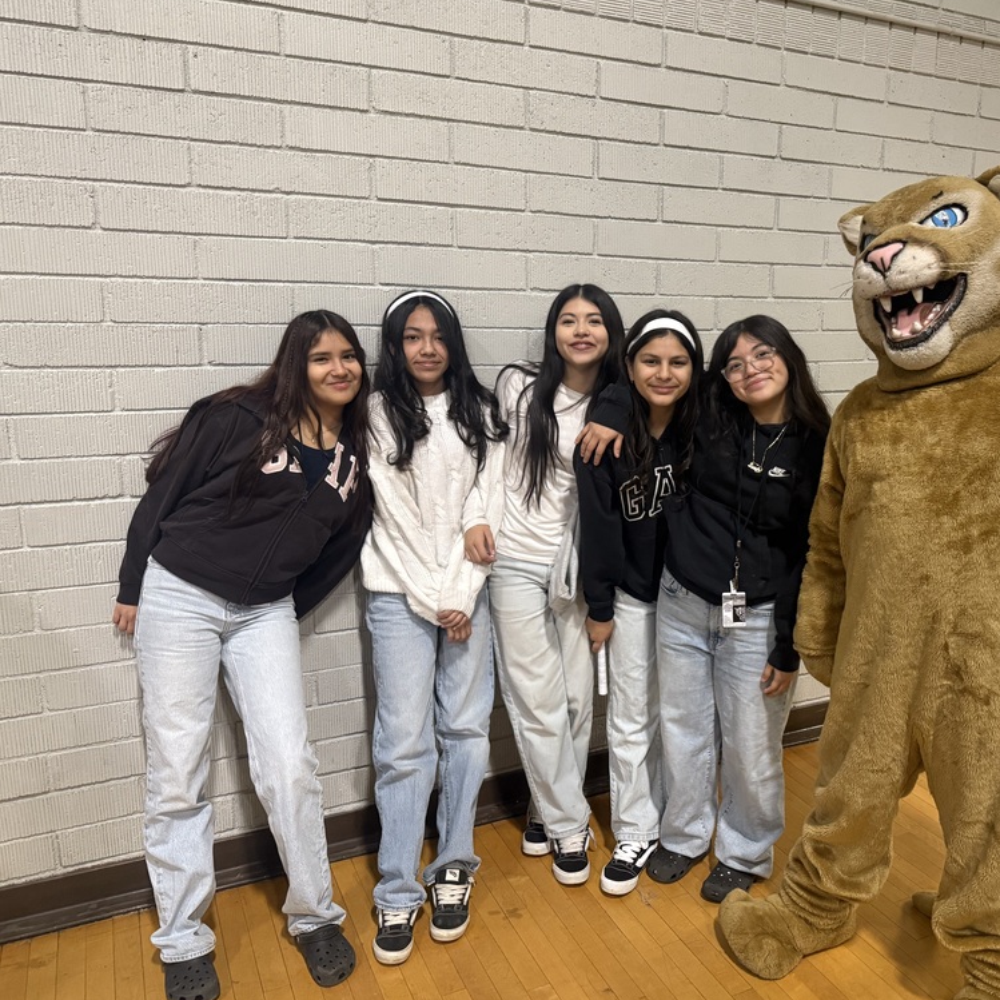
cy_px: 503
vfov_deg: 55.6
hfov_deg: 54.8
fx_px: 948
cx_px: 640
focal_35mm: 29
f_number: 1.78
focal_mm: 6.76
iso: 400
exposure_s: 1/60
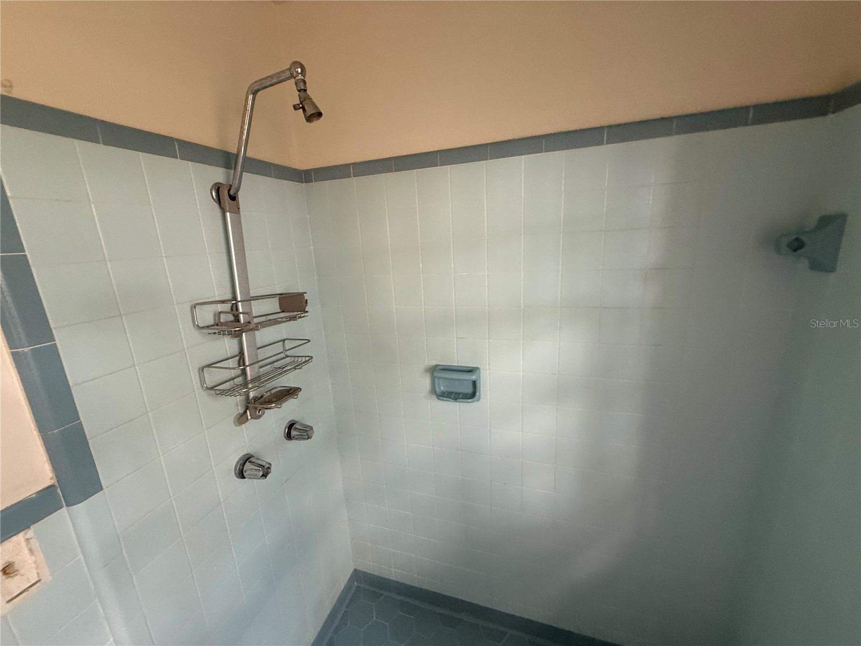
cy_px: 323
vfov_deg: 85.7
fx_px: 348
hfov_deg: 102.1
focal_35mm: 14
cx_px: 430
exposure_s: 1/74
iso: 320
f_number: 2.2
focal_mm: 2.22
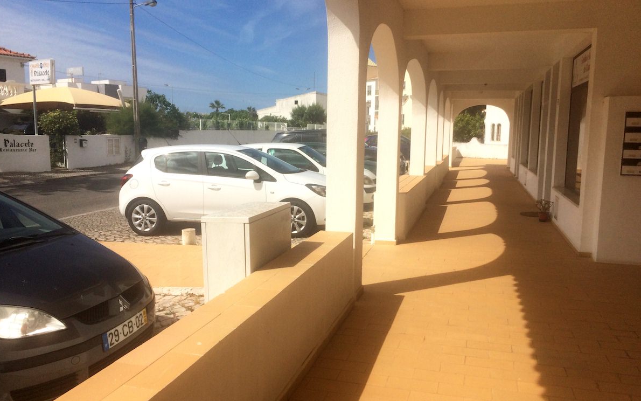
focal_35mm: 31
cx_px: 318
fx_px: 542
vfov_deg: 40.6
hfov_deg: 61.2
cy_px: 199
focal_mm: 4.15
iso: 40
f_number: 2.2
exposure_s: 1/5128
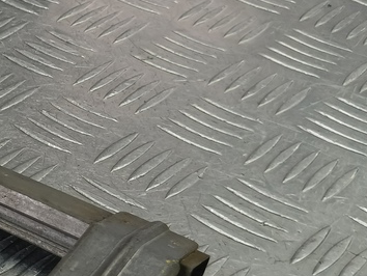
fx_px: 828
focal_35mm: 78
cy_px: 196
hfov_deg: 21.7
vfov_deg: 18.8
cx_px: -149
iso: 92
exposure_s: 1/50
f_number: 1.6
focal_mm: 4.11
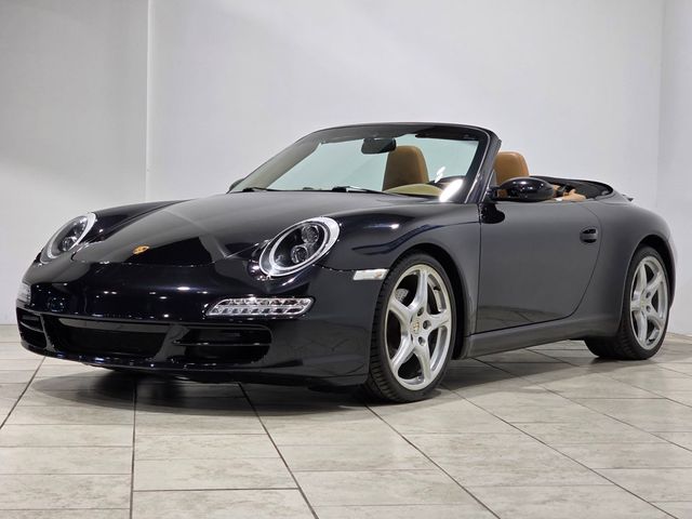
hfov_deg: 28.2
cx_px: 346
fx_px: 1379
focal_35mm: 69
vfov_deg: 21.3
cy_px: 260
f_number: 2.4
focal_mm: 7.9
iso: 160
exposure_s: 1/120
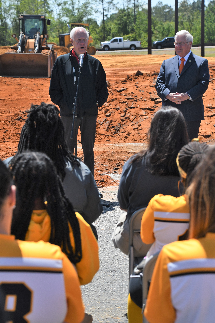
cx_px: 104
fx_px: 896
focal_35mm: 100
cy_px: 165
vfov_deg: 20.4
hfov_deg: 13.7
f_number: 6.3
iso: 1000
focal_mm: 62
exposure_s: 1/5000
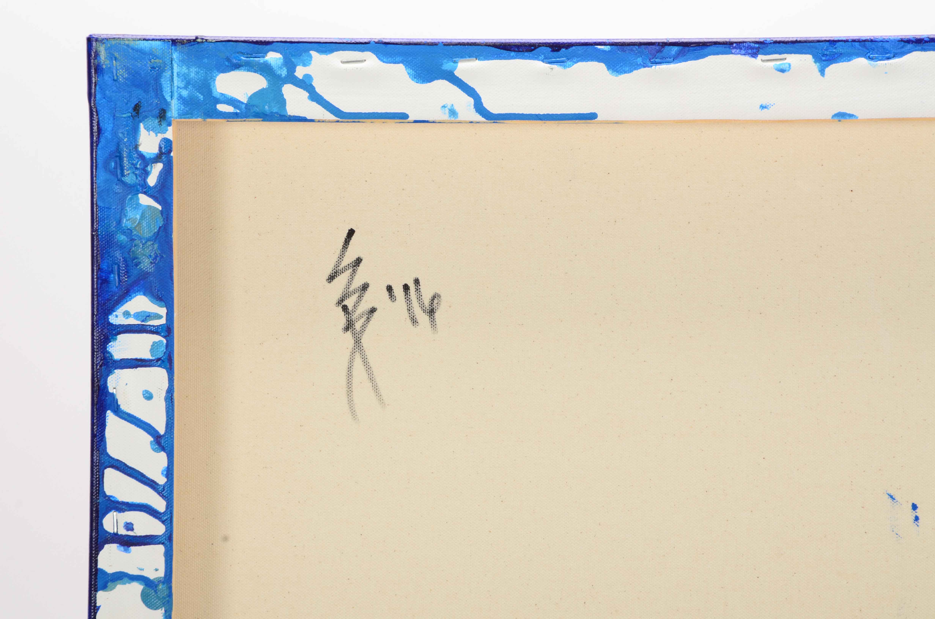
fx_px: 4082
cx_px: 468
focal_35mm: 158
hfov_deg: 13.1
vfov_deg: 8.7
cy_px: 310
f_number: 16
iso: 200
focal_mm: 105
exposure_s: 1/160
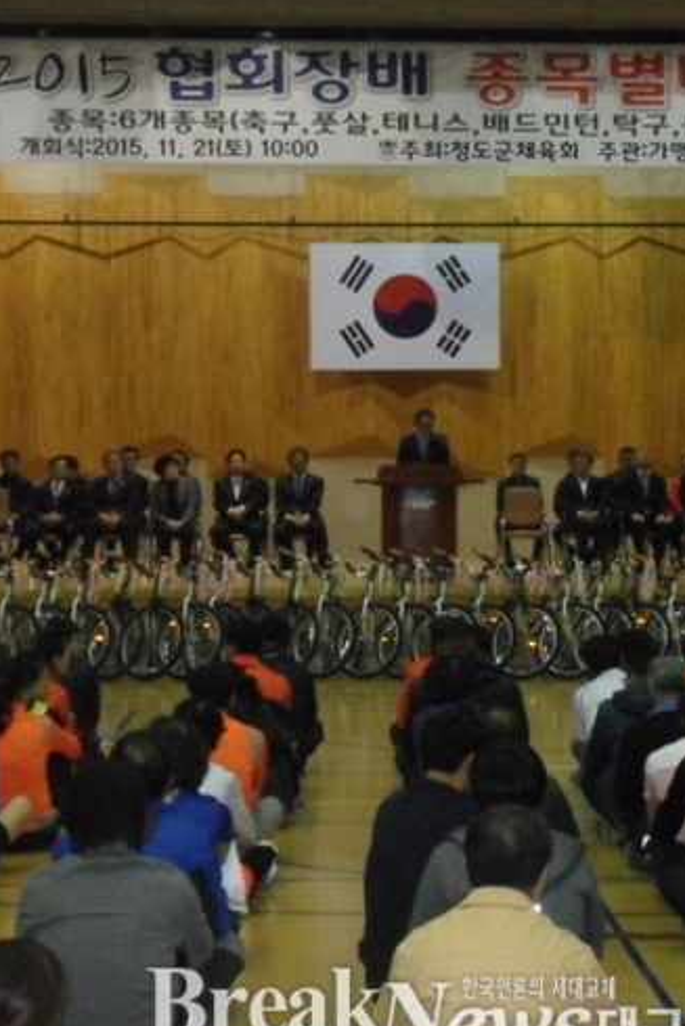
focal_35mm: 90
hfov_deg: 15.2
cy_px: 530
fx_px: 2567
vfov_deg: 22.6
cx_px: 466
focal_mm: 10.7
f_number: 5.1
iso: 640
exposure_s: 1/90
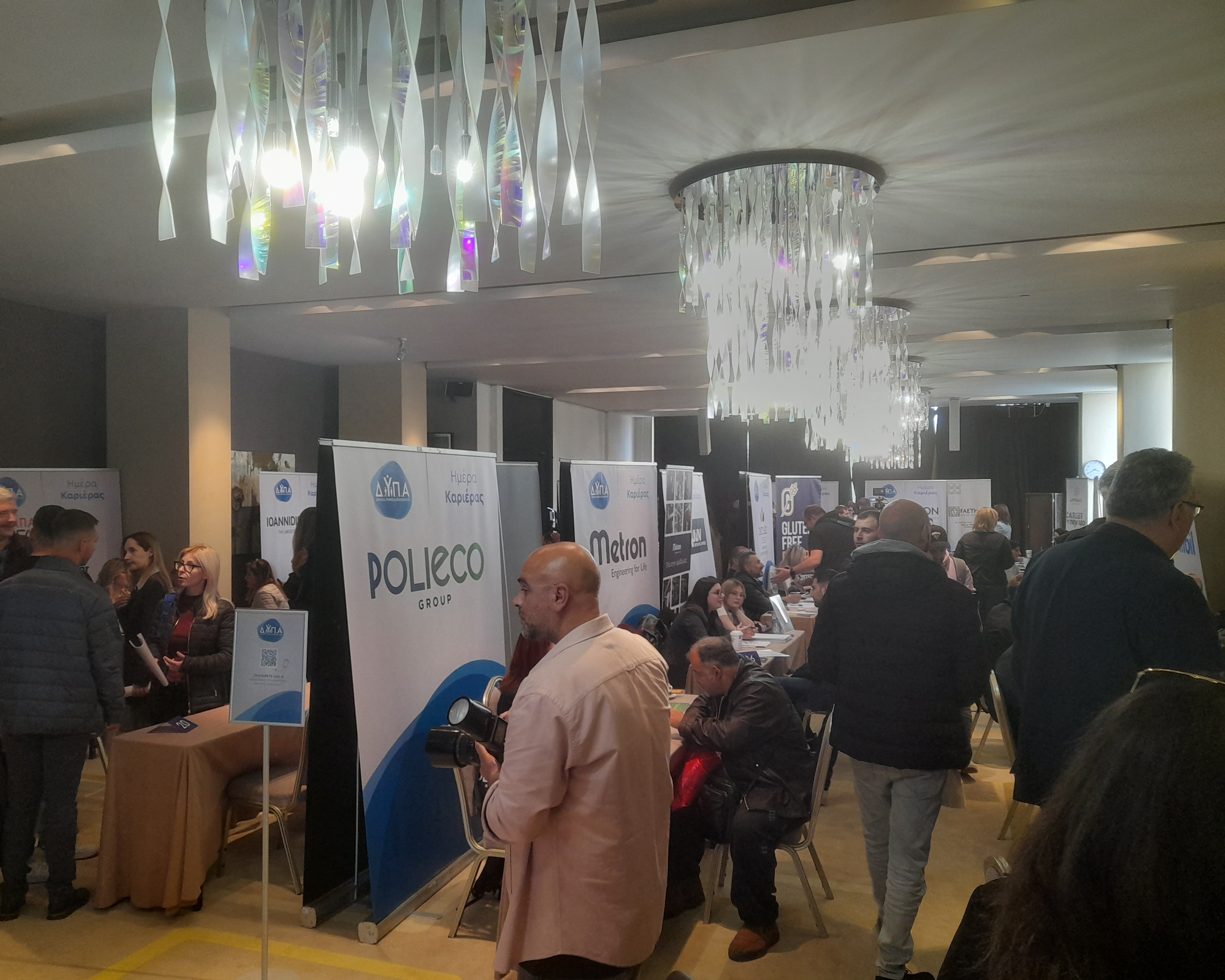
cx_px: 569
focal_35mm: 27
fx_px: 979
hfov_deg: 64.0
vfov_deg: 53.2
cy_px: 497
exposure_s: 1/50
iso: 160
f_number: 2
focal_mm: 4.6
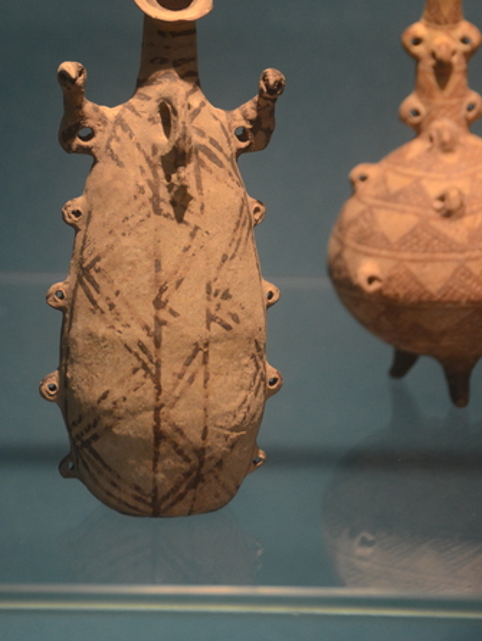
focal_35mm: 161
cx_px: 170
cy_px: 193
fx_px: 2981
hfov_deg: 9.2
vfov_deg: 12.3
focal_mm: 75
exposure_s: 1/200
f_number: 5
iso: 1000
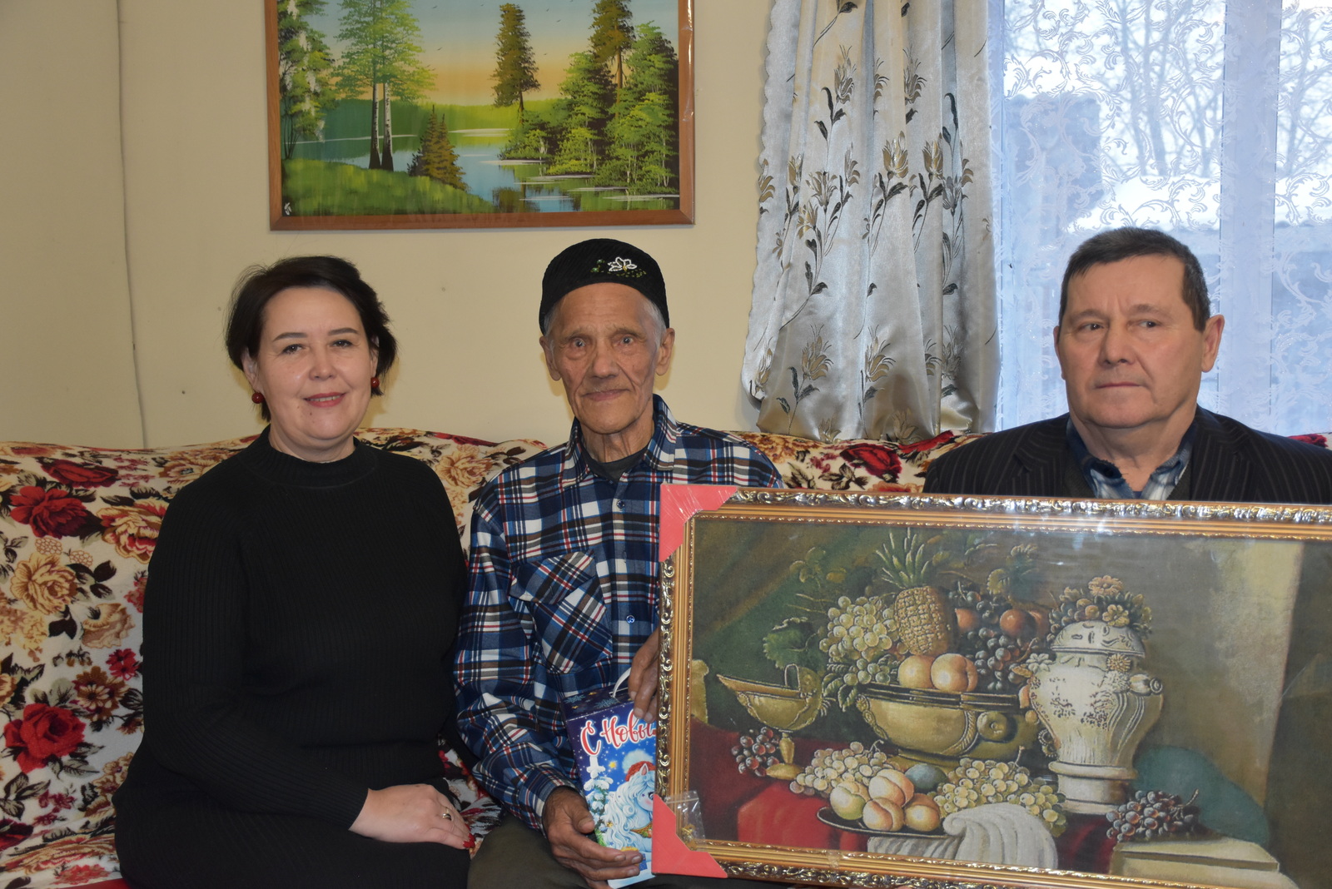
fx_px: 1666
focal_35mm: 45
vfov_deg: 29.9
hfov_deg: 43.6
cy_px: 444
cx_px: 666
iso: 1100
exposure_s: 1/60
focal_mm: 30
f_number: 4
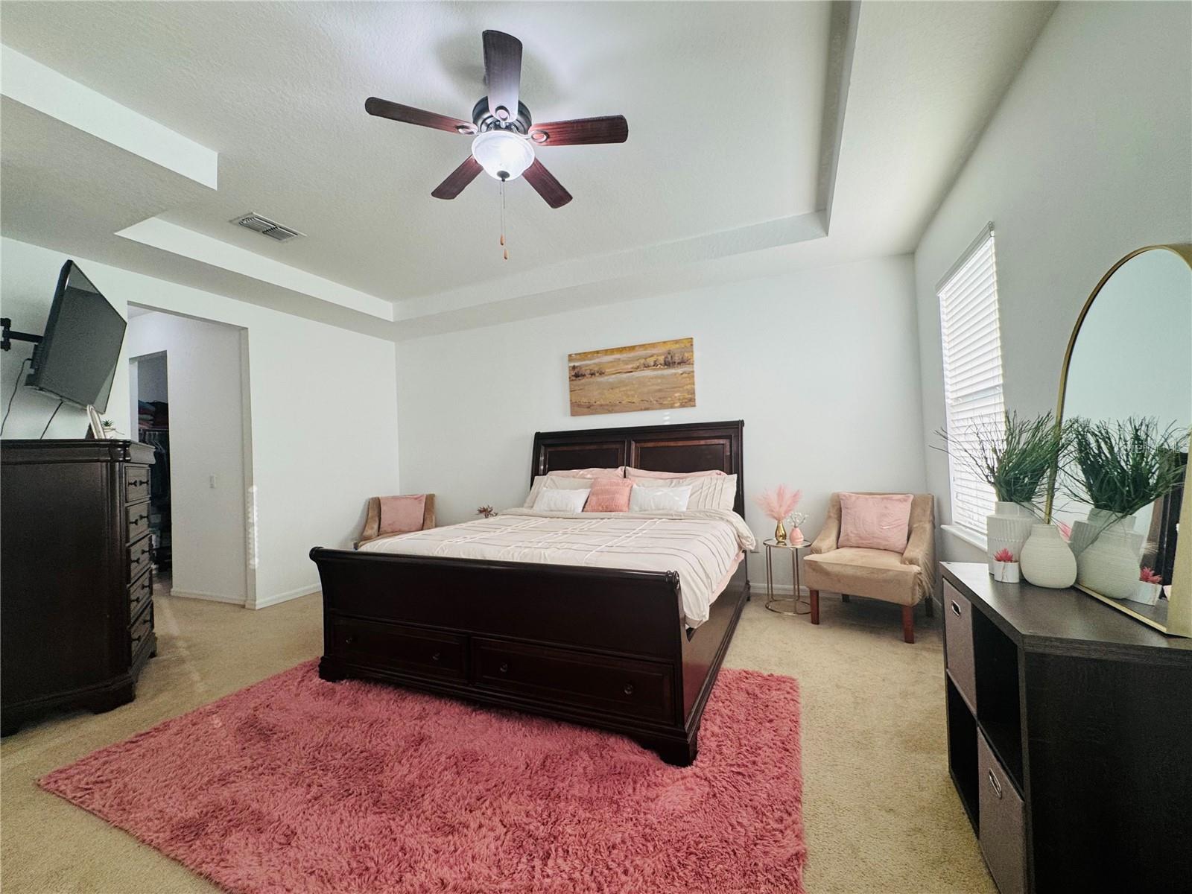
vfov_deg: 85.7
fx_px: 482
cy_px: 447
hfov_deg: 102.1
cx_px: 596
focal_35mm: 14
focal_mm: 2.22
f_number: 2.2
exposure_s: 1/120
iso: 125
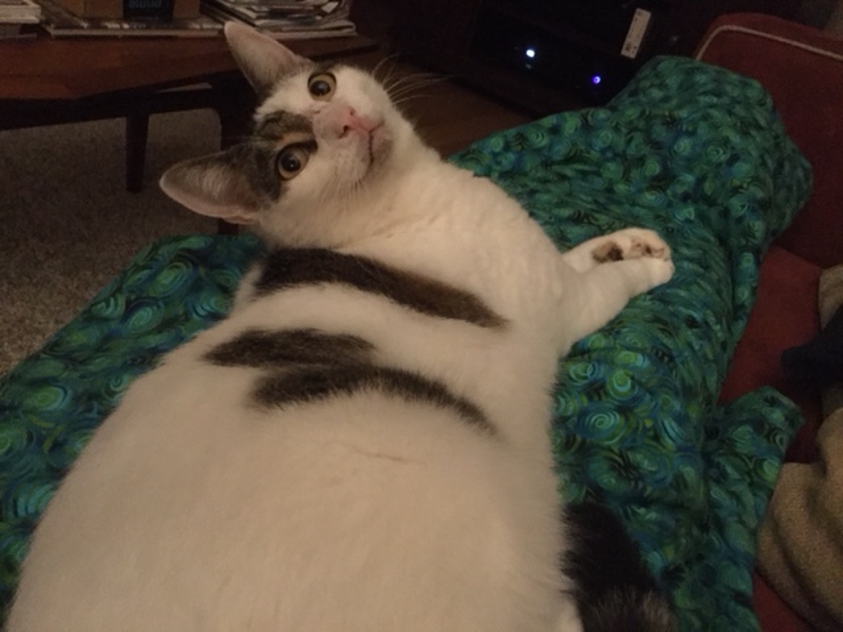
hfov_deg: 58.4
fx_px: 755
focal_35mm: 31
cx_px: 422
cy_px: 316
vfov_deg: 45.4
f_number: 2.4
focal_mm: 3.3
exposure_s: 1/15
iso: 800
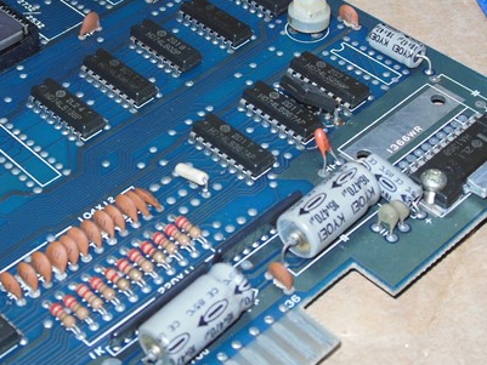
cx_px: 264
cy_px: 193
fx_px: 675
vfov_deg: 30.3
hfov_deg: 39.6
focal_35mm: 48
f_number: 7.5
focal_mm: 7.7
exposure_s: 1/30
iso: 200
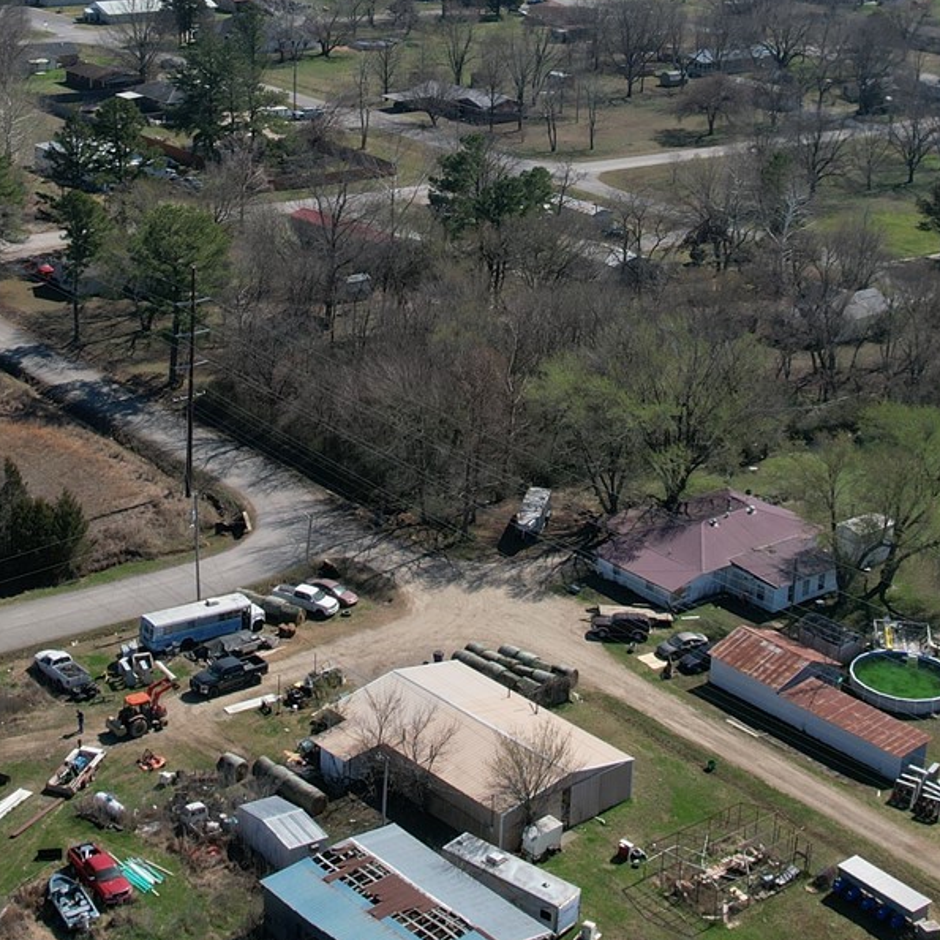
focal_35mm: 64
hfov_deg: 26.9
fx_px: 1966
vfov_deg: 26.0
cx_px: 415
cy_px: 89
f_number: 2.8
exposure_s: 1/3000
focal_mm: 8.38
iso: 140
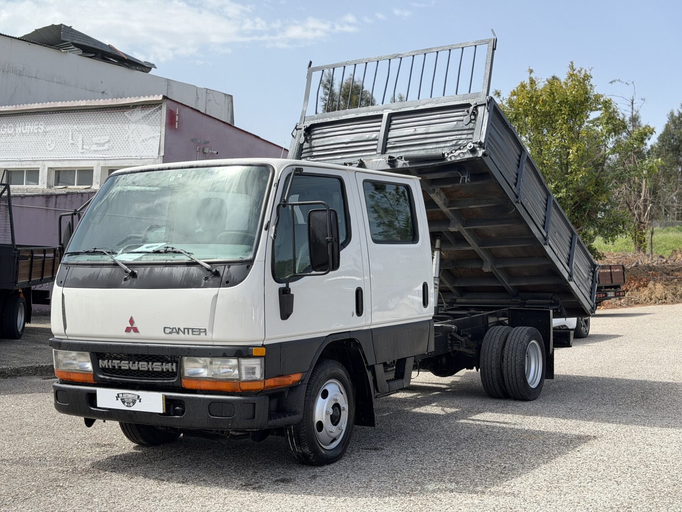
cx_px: 341
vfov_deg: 30.3
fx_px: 946
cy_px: 256
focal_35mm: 48
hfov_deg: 39.7
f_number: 1.78
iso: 100
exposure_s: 1/1678
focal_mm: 6.76
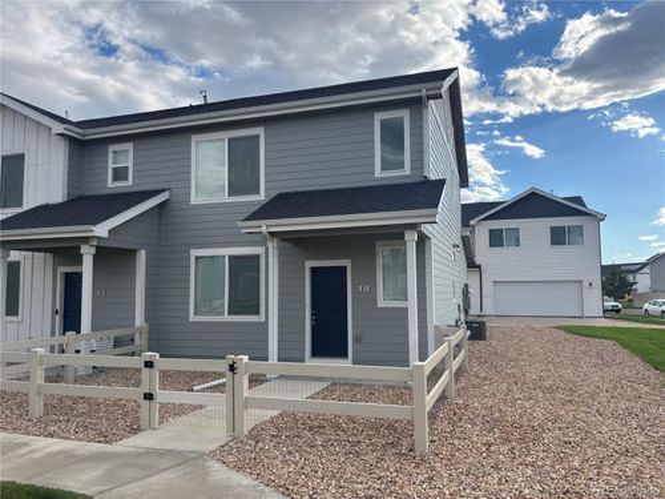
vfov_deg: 53.1
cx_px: 332
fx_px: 499
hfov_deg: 67.3
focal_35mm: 26
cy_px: 250
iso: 50
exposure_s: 1/1984
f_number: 1.6
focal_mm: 5.96
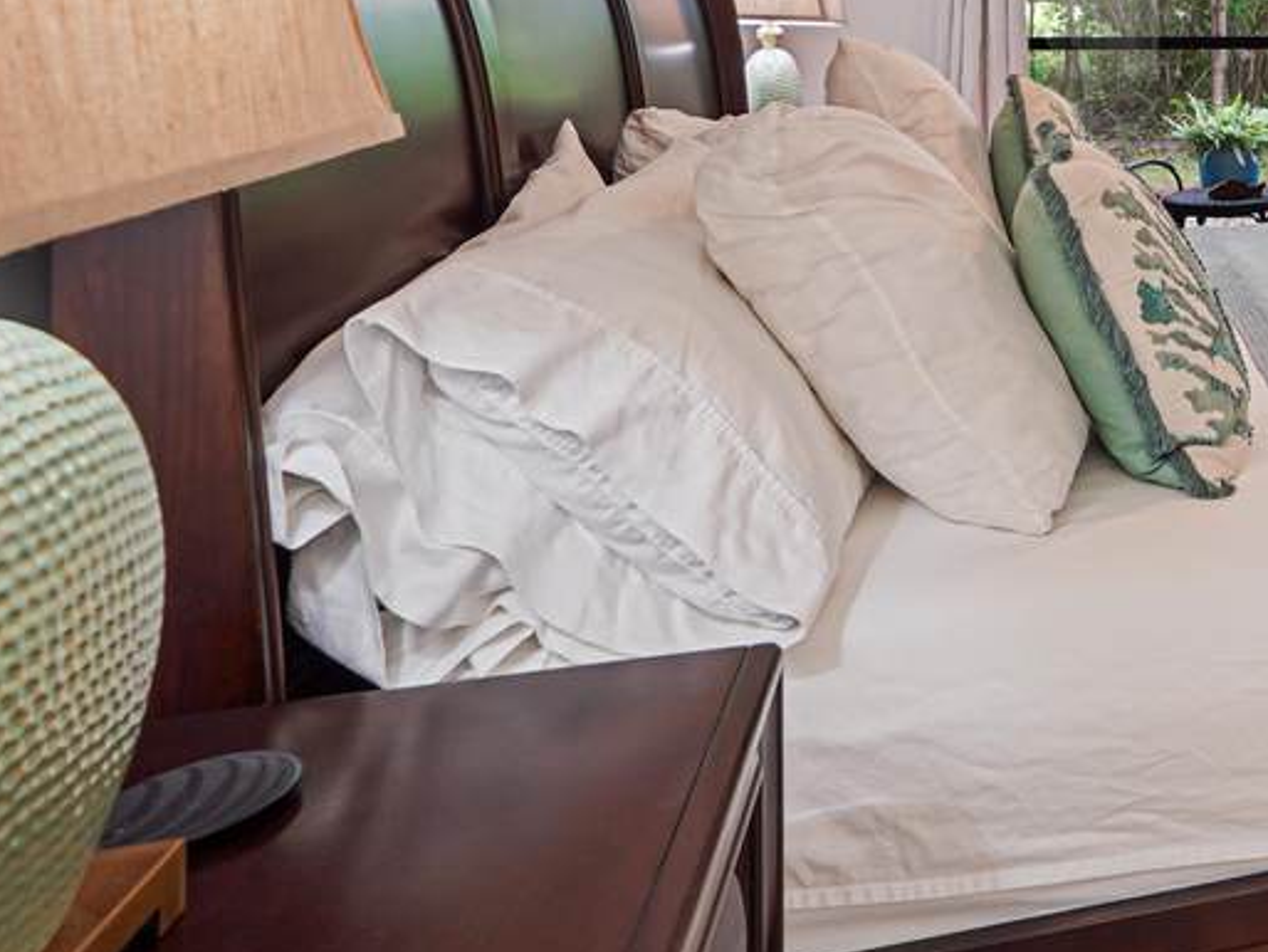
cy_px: 41
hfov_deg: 39.9
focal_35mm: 36
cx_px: 1448
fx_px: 1319
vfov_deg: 36.4
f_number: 4
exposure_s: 1/4
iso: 100
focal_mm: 10
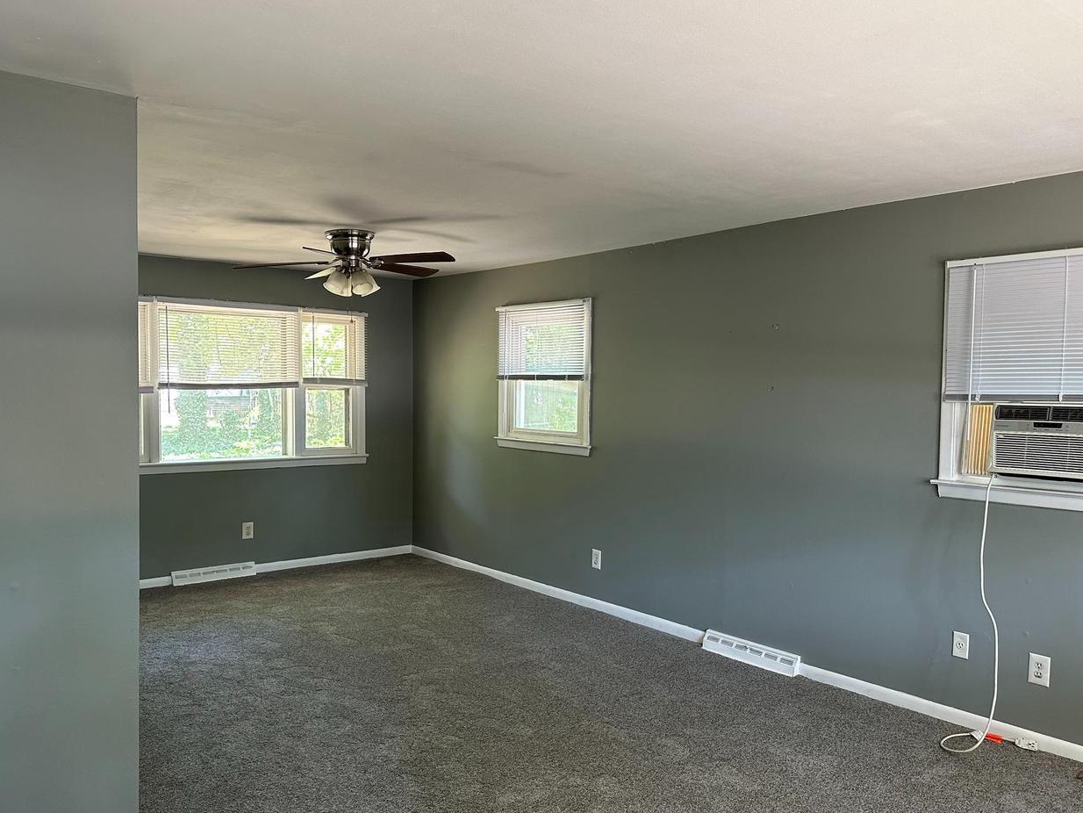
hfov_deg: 63.4
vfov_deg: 49.7
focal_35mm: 28
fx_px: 876
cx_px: 534
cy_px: 442
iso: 250
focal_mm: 6.86
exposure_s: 1/88
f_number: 1.78
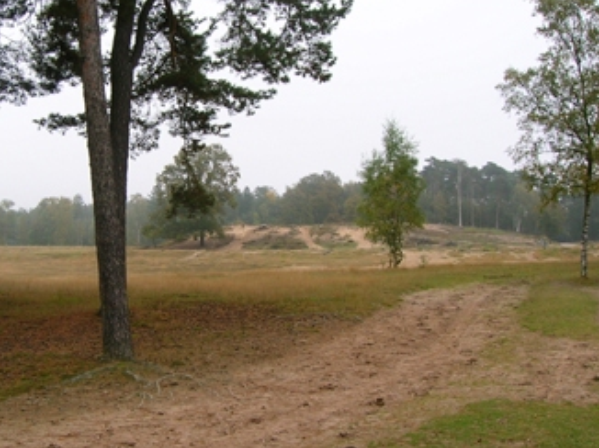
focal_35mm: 47
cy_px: 229
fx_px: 813
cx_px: 200
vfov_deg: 30.8
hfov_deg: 40.0
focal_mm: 5.7
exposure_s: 1/37.4
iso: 50
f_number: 4.9
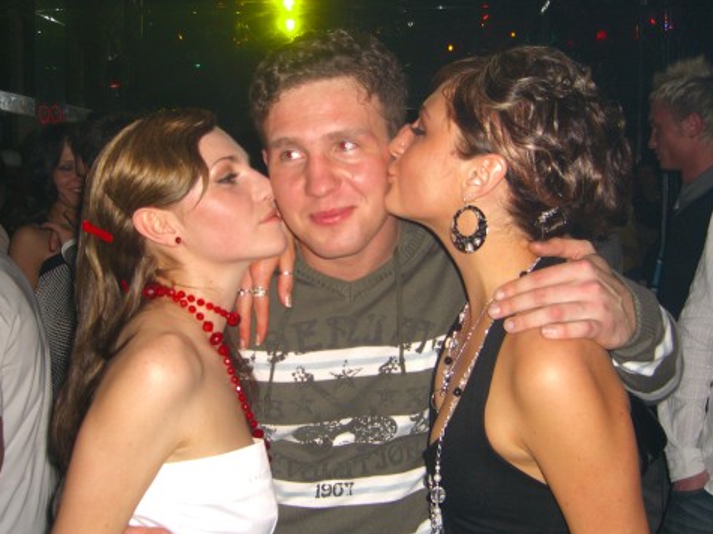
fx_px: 988
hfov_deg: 39.6
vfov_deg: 30.3
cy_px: 258
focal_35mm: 48
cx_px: 326
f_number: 2.8
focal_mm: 7.9
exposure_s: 1/60
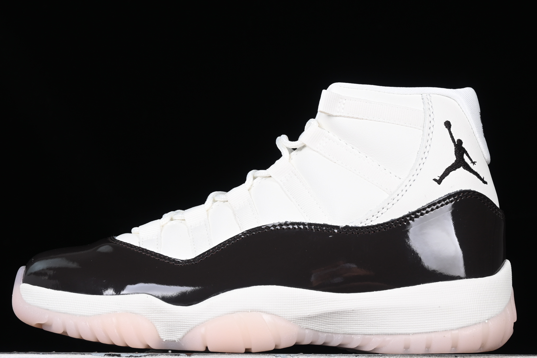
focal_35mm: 98
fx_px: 1462
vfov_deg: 14.0
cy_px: 203
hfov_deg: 20.8
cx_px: 266
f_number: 8
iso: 160
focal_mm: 48
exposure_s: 1/80
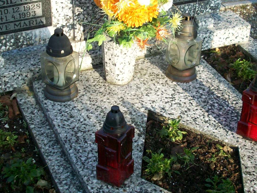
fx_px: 512
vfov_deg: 21.3
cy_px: 70
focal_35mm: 69
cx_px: 132
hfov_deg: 28.2
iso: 80
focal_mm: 6.2
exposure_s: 1/454
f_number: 2.8
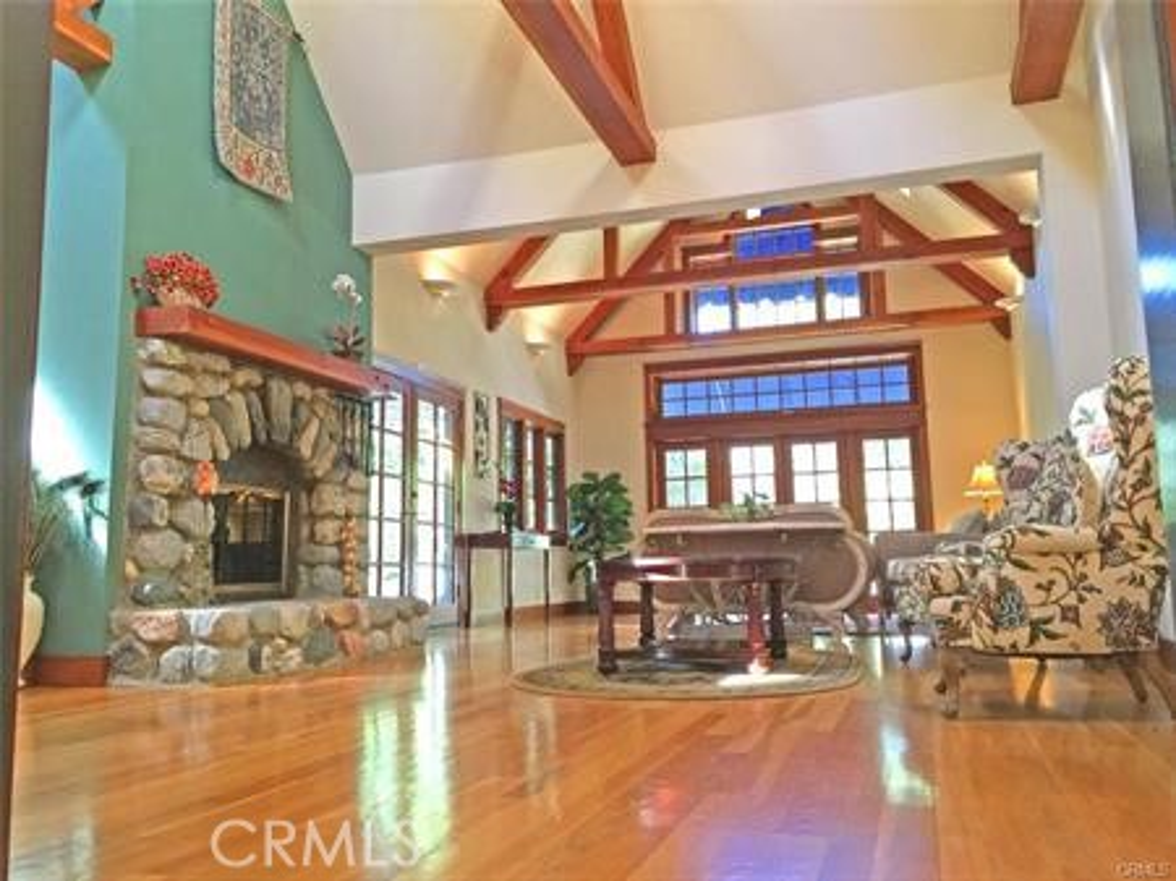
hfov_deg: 61.7
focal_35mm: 29
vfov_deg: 48.2
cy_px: 440
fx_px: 985
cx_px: 588
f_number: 2.2
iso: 40
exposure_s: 1/15
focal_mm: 4.15
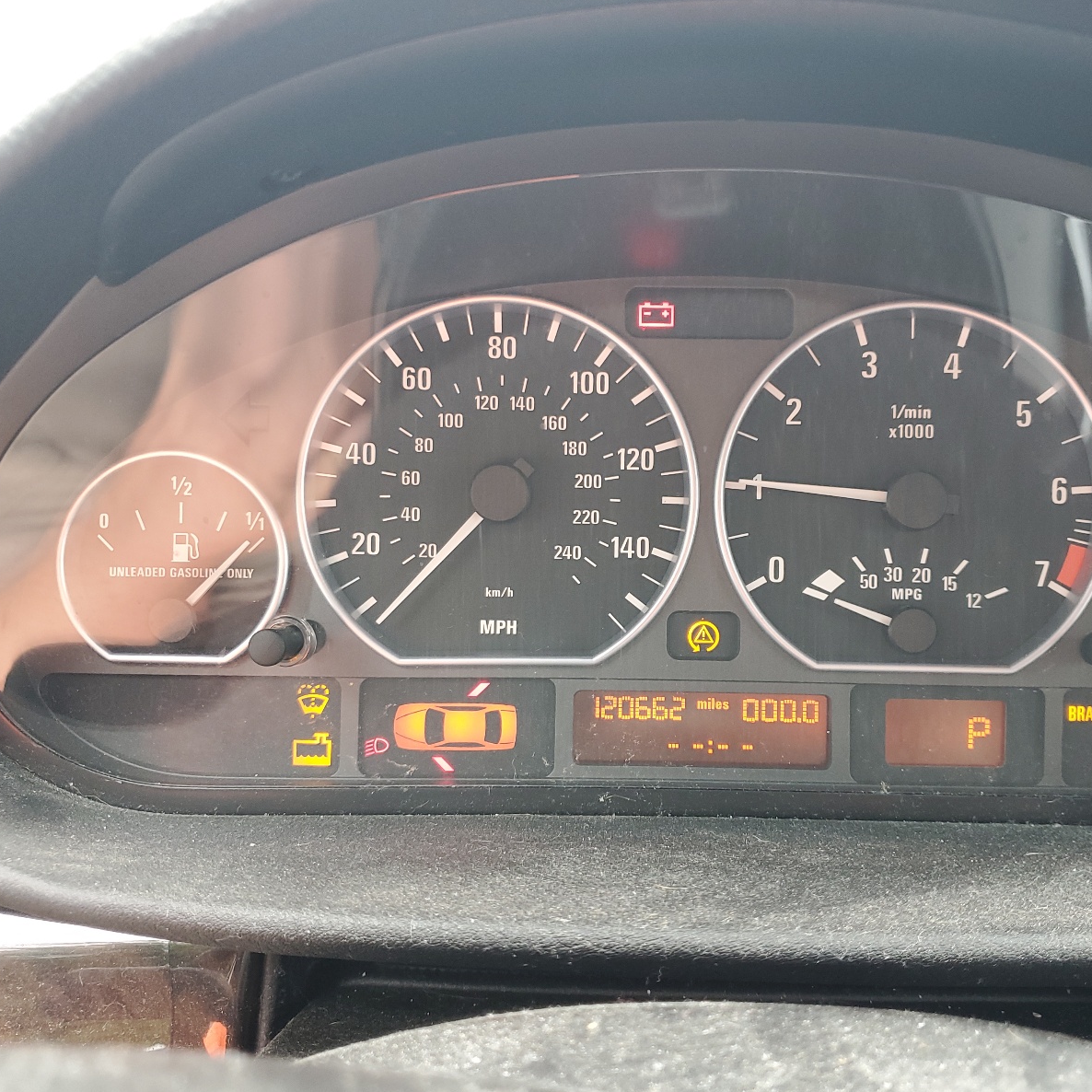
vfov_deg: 52.5
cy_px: 550
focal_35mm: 31
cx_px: 634
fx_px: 1106
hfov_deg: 52.3
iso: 80
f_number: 1.5
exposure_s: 1/60.2
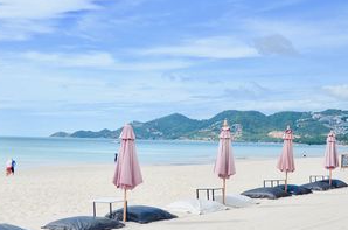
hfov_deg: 37.2
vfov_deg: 25.4
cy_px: 135
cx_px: 107
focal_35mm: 53
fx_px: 509
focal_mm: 21
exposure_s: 1/1250
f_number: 3.8
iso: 100
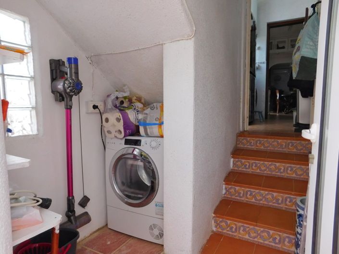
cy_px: 127
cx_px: 170
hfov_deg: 74.0
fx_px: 225
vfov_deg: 58.8
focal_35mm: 23
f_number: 3
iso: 125
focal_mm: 4
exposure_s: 1/125
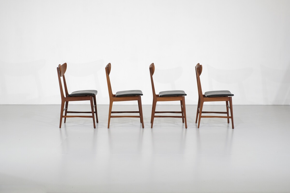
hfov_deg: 37.5
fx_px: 427
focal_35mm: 53
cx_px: 145
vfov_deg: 25.5
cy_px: 96
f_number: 5.6
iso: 800
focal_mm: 35
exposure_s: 1/90
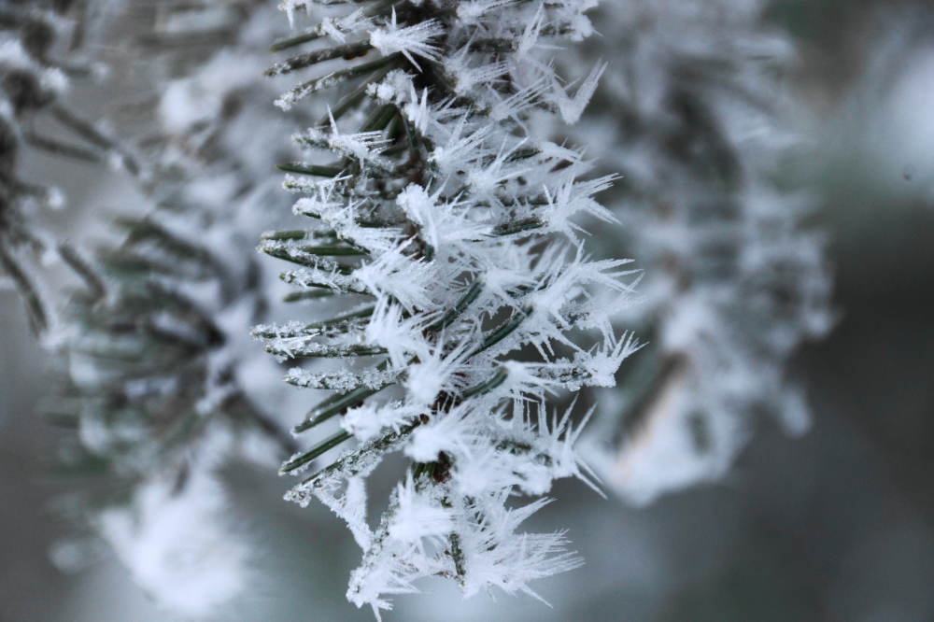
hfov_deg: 5.5
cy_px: 311
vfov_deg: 3.7
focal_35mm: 375
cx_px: 467
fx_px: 9725
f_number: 9
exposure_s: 1/25
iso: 400
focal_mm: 250
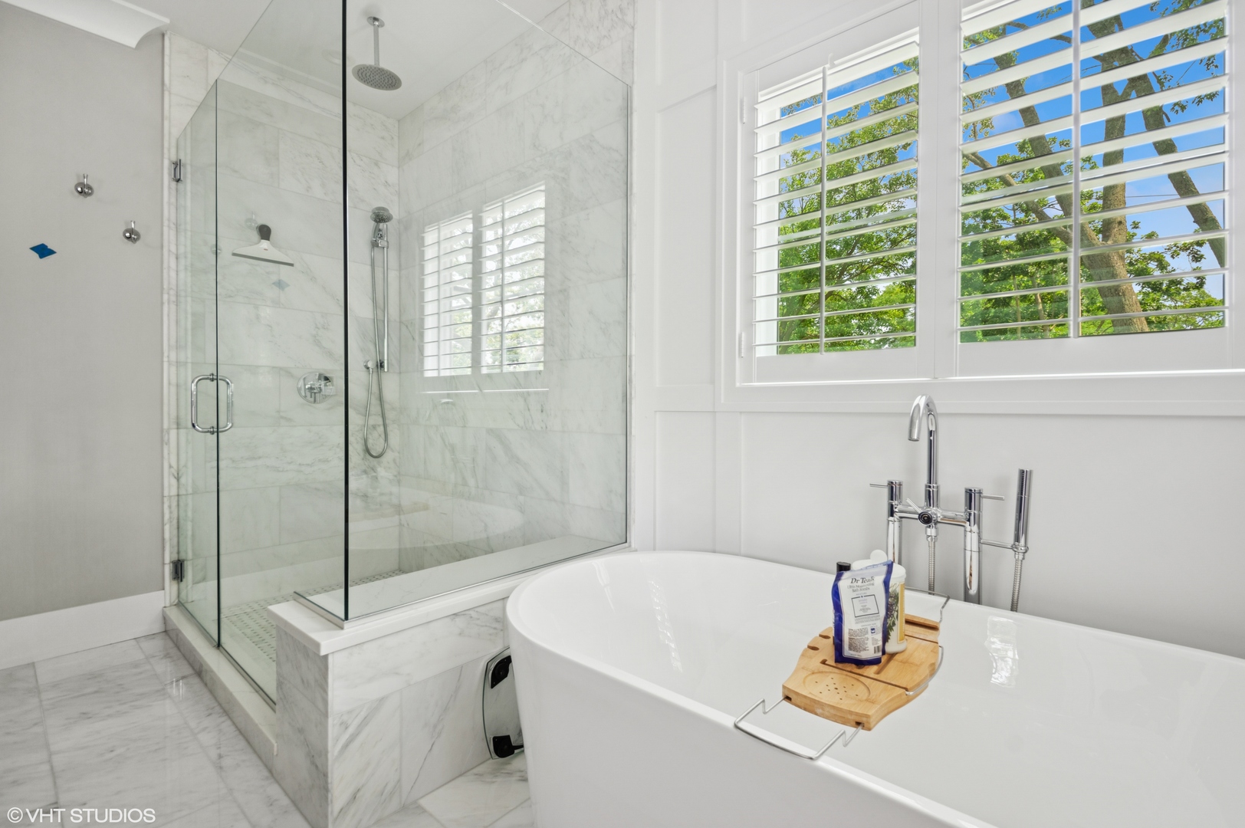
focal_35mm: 15
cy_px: 414
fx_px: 518
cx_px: 622
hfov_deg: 100.4
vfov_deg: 77.2
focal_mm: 10
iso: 200
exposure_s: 1/5
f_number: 11
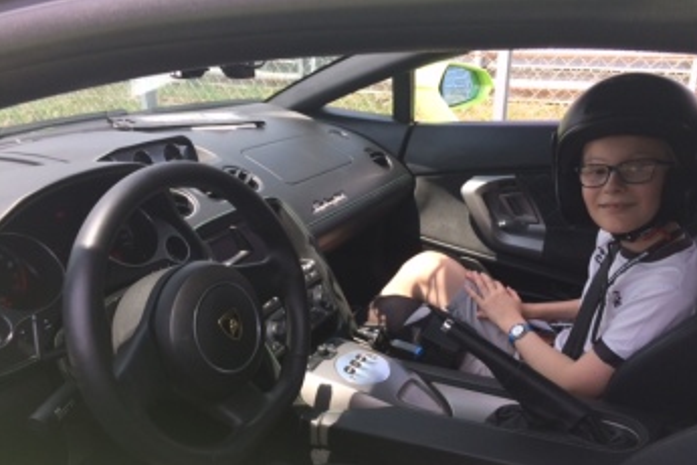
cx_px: 355
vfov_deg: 42.2
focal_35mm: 31
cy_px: 267
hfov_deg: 60.3
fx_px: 600
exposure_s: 1/526
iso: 32
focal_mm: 4.15
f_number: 2.2
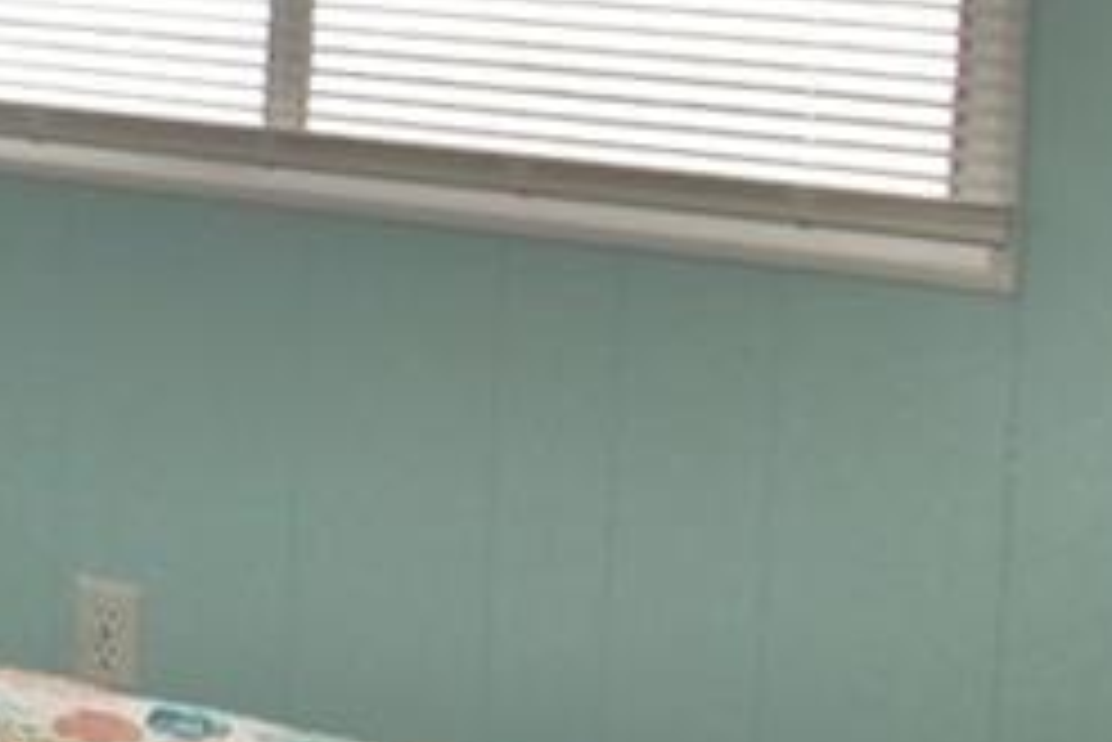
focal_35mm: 97
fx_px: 2998
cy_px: -171
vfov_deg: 13.7
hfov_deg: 16.1
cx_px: -1130
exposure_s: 1/60
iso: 100
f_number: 4.5
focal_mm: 10
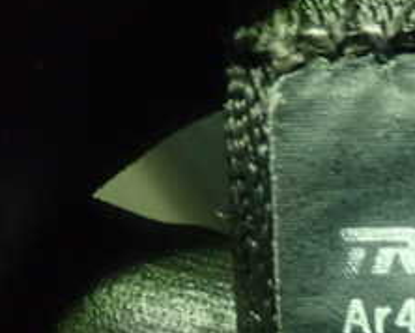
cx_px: 499
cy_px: 266
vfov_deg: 19.3
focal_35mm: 79
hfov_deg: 22.2
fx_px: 971
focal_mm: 5.5
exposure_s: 1/30
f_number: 2.3
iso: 1000
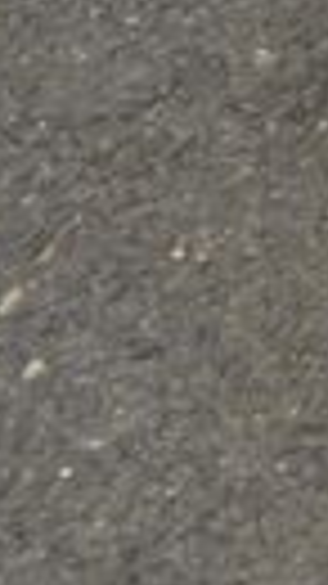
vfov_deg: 8.7
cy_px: -893
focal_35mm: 222
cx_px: 2094
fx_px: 3437
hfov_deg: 4.2
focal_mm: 10
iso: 160
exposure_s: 1/250
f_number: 7.1
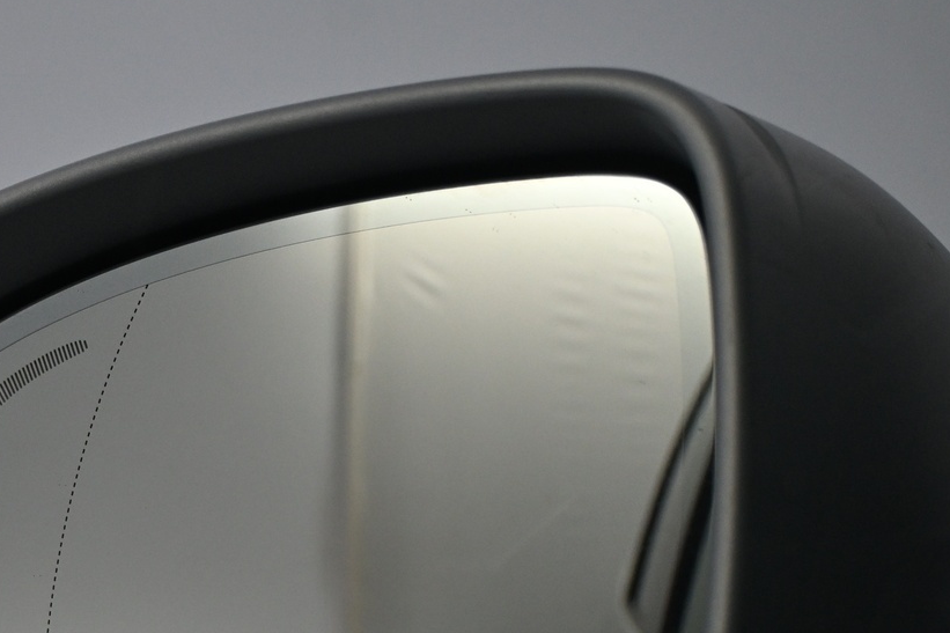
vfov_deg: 17.2
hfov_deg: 25.5
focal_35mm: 78
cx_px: 218
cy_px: 517
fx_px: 2070
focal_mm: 26.5
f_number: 4.5
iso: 1000
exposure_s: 1/125
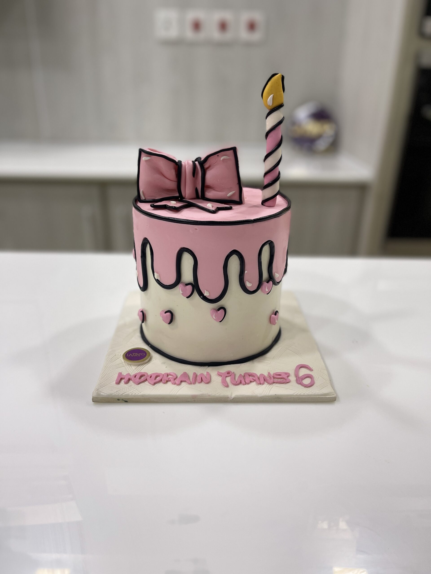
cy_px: 287
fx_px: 432
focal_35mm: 26
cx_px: 216
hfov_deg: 53.1
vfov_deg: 67.3
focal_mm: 5.1
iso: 125
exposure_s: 1/121
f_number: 1.6
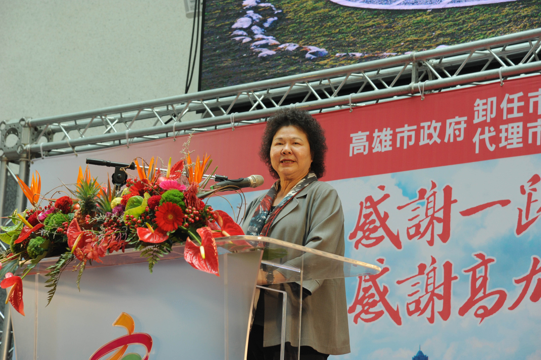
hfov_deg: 17.1
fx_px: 1802
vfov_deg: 11.4
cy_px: 180
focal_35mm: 120
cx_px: 270
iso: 1000
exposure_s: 1/200
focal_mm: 120
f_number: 7.1
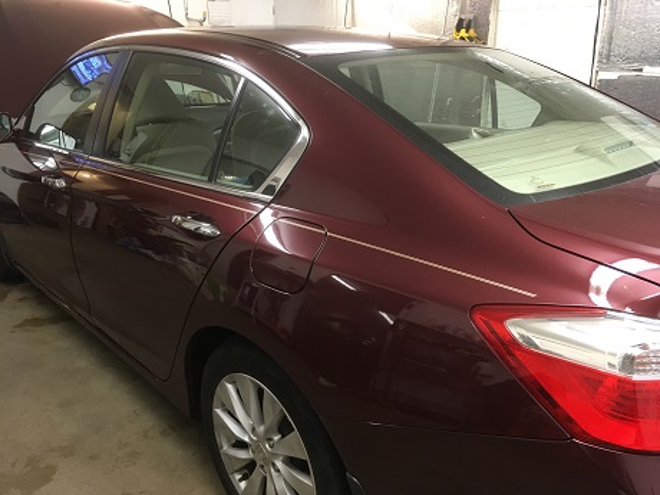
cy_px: 248
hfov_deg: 61.7
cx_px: 330
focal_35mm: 29
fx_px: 553
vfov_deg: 48.2
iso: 125
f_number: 2.2
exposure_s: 1/30
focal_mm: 4.15
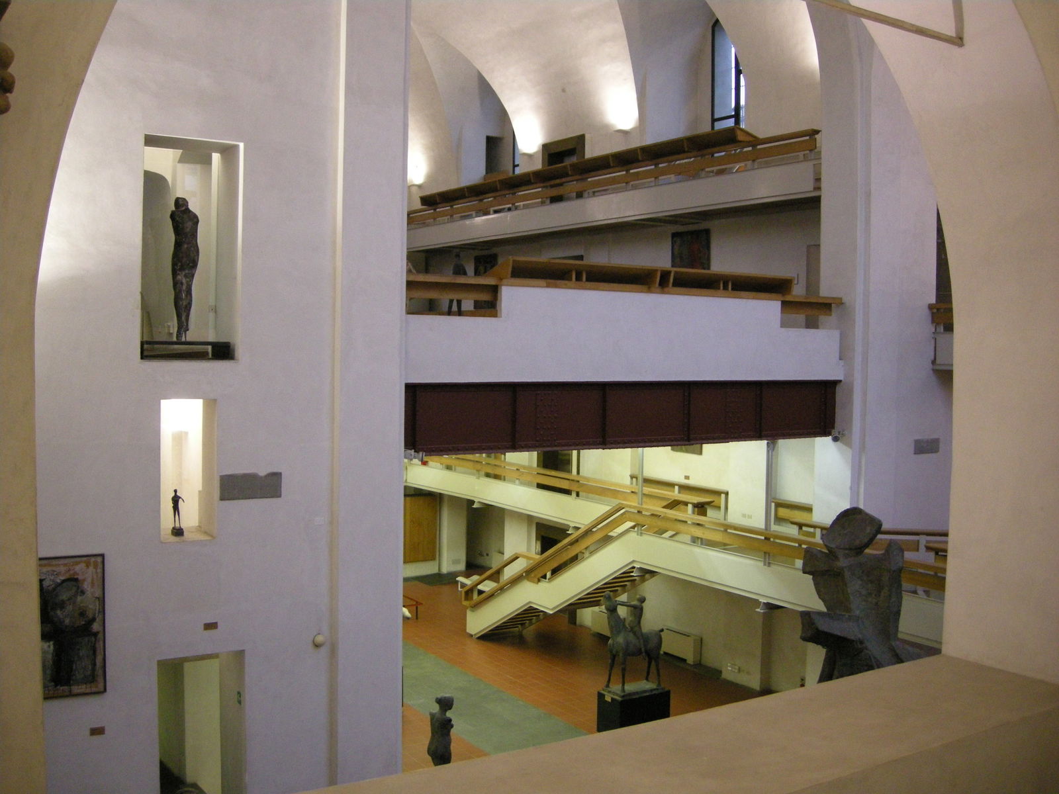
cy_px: 397
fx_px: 1101
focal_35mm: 36
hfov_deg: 51.4
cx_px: 530
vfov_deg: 39.7
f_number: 2.7
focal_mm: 7.5
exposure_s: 1/25
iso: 400
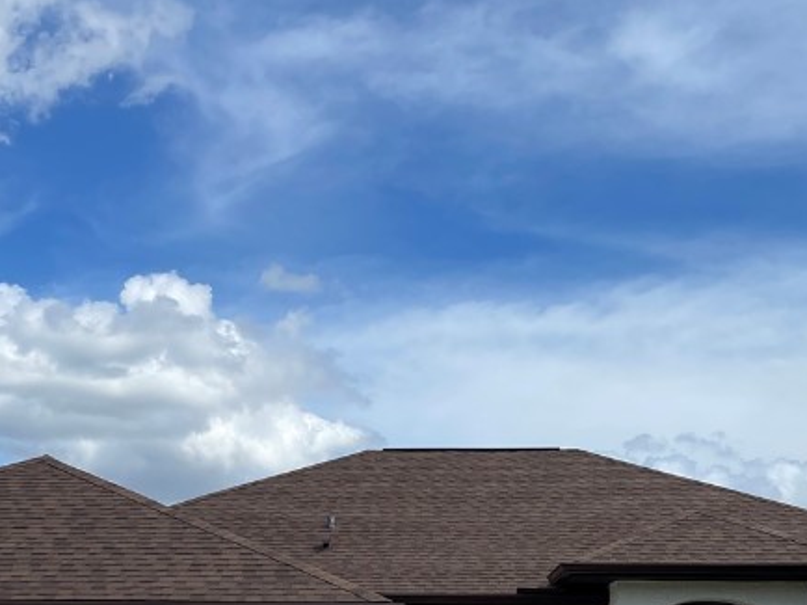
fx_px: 1375
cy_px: 581
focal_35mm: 59
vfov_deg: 23.9
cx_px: 413
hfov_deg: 32.7
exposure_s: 1/5376
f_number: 1.6
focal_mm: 5.1
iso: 32
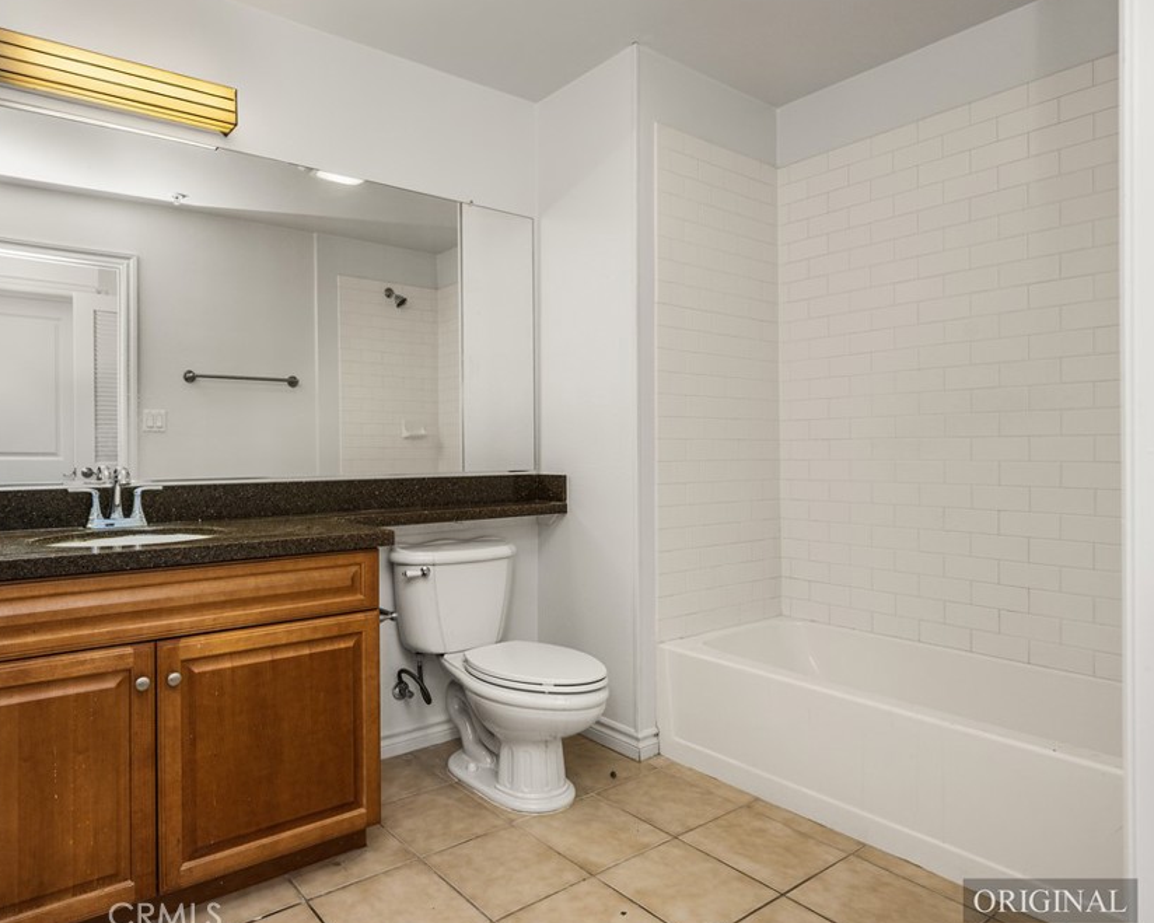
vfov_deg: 65.5
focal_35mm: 21
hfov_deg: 76.6
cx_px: 450
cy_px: 457
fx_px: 717
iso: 100
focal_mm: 18
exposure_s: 1/4
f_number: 6.3
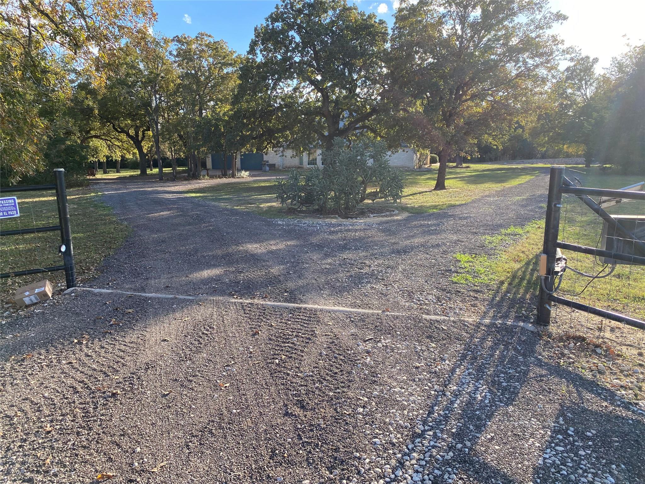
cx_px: 322
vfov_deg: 53.1
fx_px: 484
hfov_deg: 67.3
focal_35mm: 26
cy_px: 242
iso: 32
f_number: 1.8
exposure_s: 1/788
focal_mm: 4.25
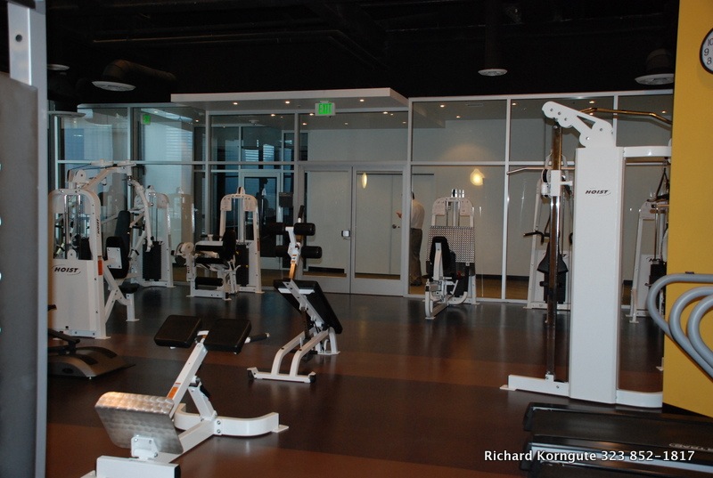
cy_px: 239
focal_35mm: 36
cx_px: 356
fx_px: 714
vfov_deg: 37.0
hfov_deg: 53.0
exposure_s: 1/60
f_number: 5
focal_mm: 24
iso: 800
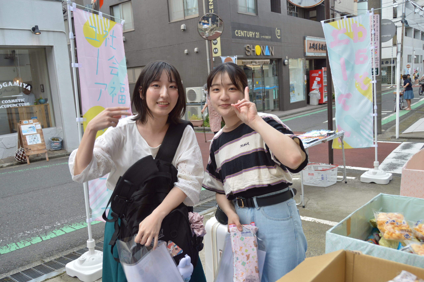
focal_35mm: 30
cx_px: 212
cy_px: 141
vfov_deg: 43.5
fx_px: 353
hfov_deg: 62.0
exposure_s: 1/250
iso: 100
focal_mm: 20
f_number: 3.5
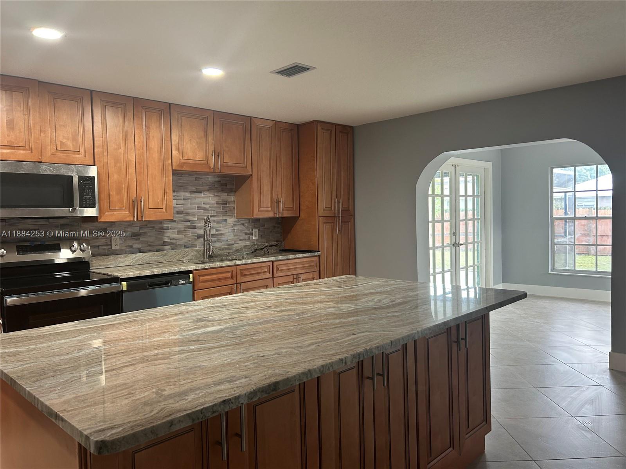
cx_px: 313
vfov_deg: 53.1
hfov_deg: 67.3
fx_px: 470
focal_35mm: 26
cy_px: 234
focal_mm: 5.7
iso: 100
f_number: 1.5
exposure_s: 1/60
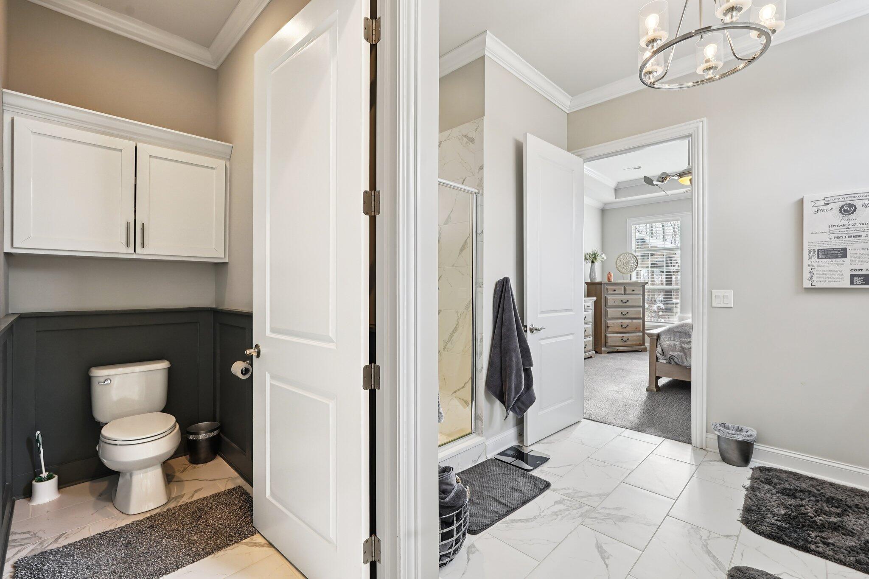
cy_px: 290
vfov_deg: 73.7
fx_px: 386
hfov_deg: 96.7
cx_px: 434
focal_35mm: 16
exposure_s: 1/30
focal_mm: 16
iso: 250
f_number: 8
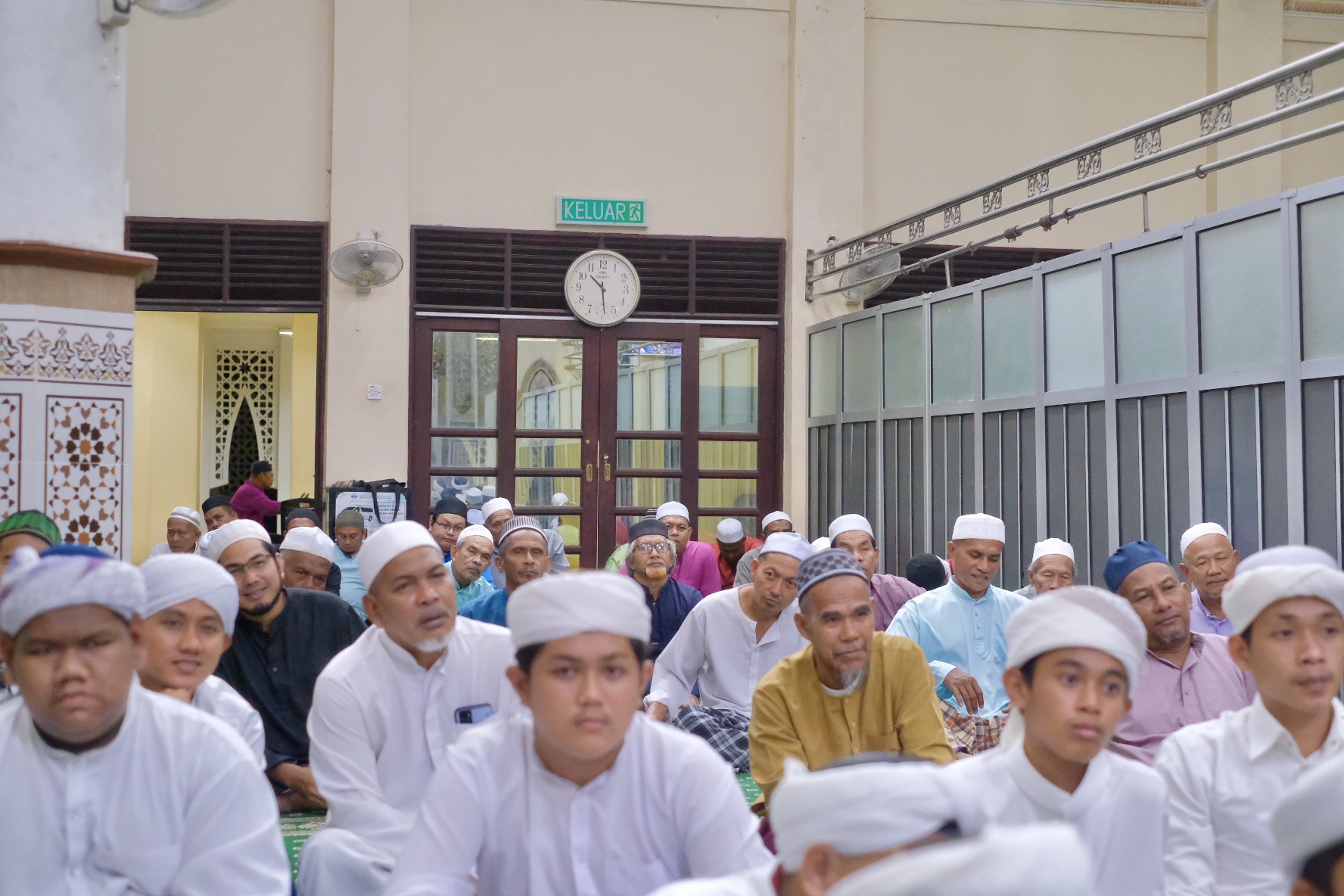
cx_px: 672
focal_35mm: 53
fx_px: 1979
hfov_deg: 37.5
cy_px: 448
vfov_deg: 25.5
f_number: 2.5
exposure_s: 1/420
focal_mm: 35
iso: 6400
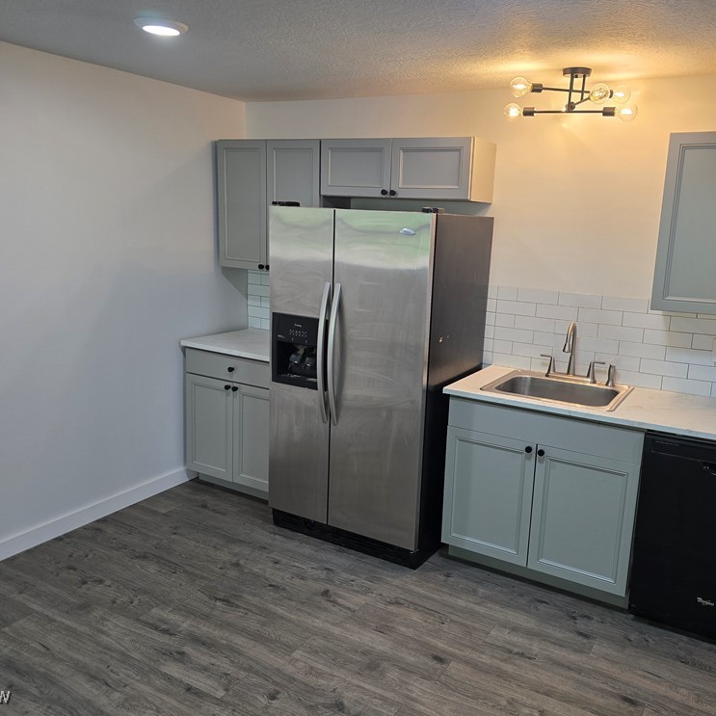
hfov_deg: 57.1
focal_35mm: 28
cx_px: 409
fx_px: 655
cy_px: 347
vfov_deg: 57.3
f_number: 1.7
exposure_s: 1/120
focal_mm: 6.3
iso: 100
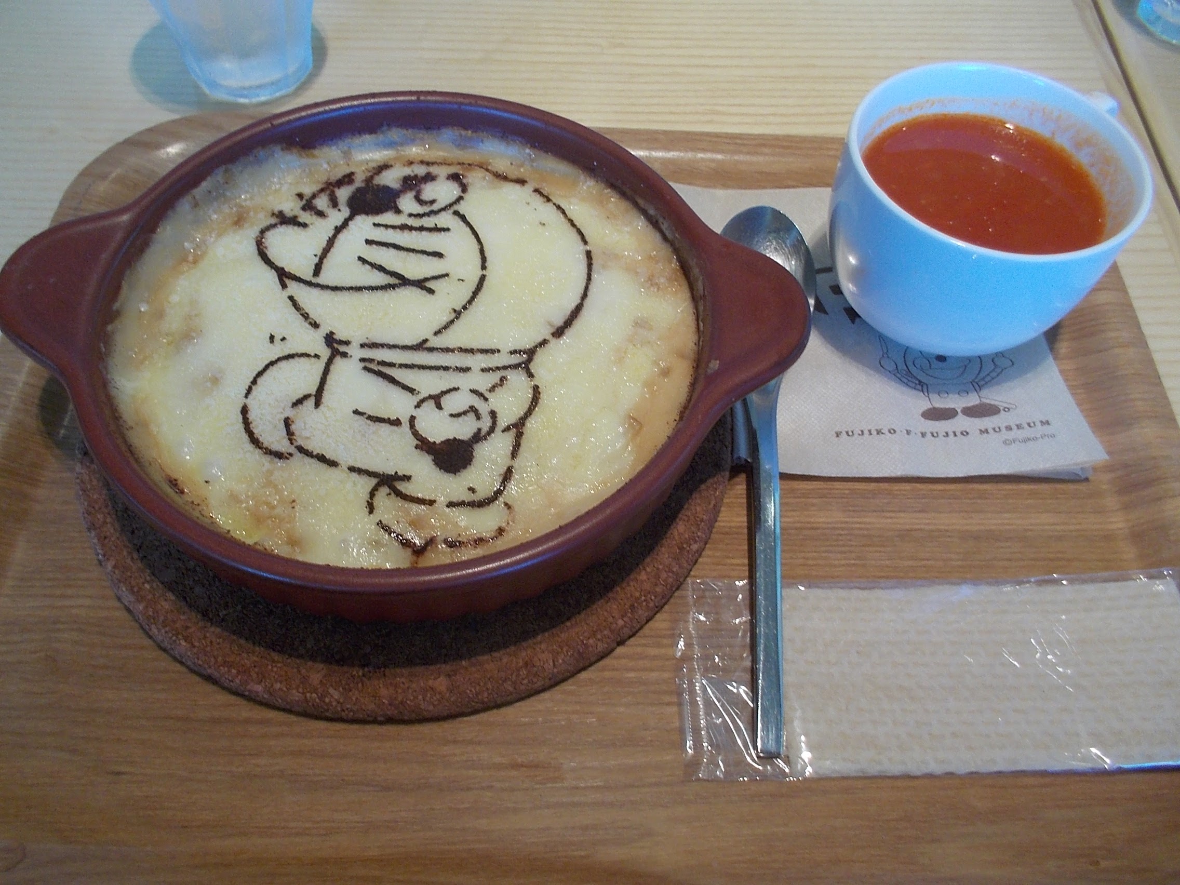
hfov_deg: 61.7
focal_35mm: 29
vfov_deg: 48.2
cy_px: 442
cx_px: 590
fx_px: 989
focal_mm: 4.1
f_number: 3.3
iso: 125
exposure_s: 1/30
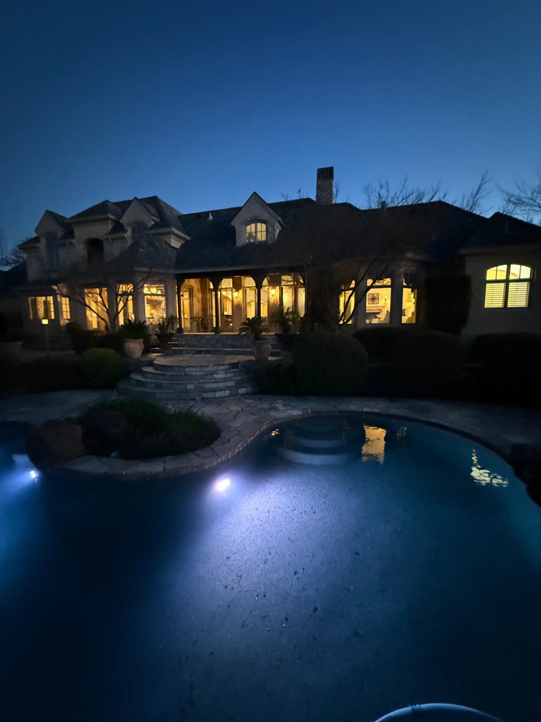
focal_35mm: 14
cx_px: 270
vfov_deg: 102.1
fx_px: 292
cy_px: 361
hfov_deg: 85.7
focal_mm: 2.22
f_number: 2.2
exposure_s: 1/30
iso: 2500
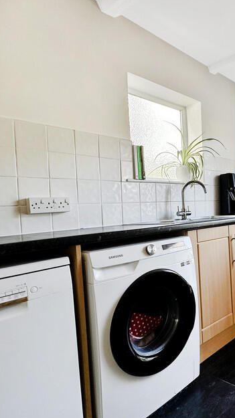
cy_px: 211
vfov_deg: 74.1
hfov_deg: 41.6
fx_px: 277
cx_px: 220
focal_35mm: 25
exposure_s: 1/168
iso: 40
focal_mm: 2.22
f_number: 2.2
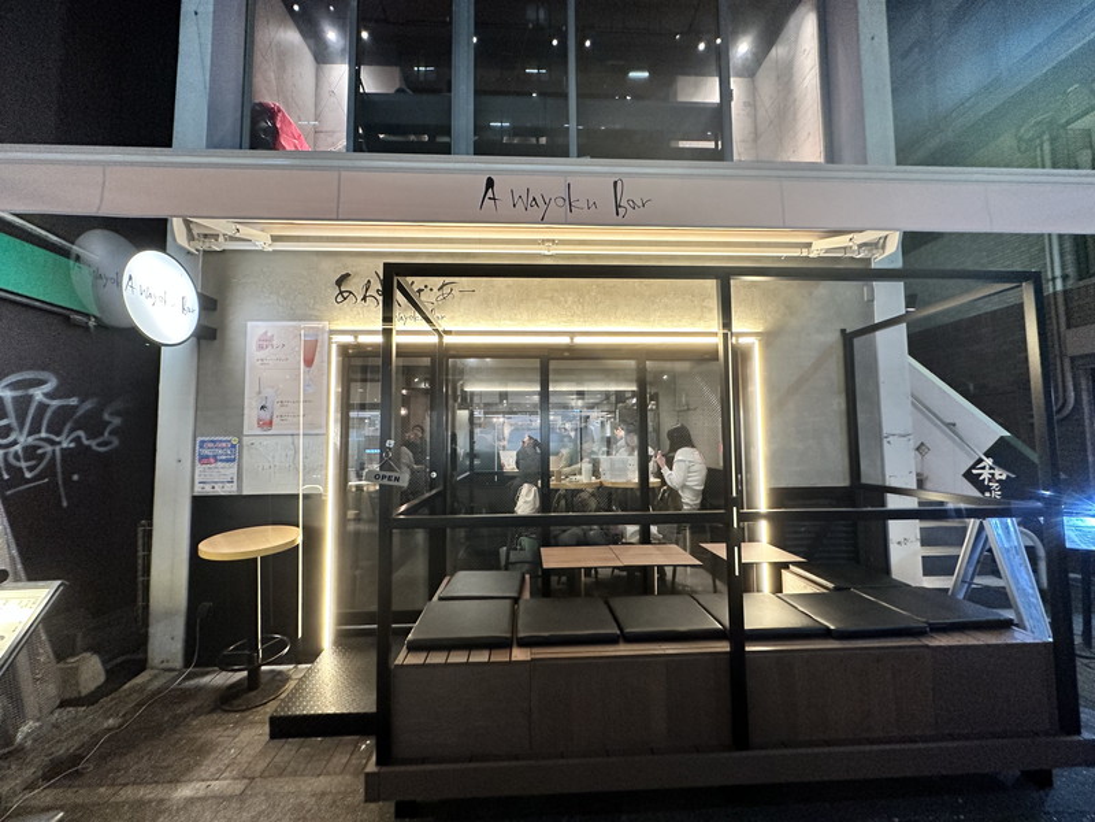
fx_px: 443
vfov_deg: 85.7
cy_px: 411
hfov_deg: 102.1
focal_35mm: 14
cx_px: 548
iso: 250
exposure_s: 1/50
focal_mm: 2.22
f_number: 2.2
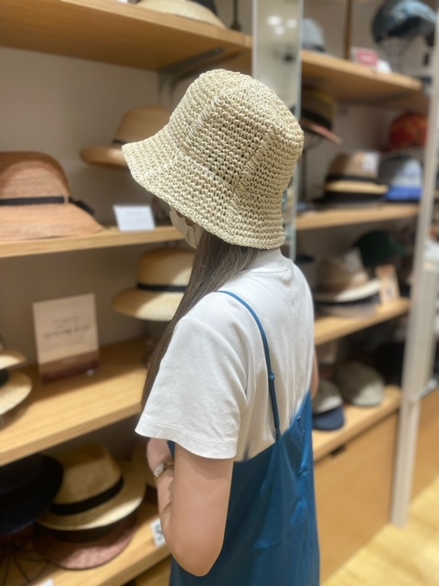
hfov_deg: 53.1
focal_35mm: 26
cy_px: 293
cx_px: 220
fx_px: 440
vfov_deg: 67.3
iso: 64
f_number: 1.6
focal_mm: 4.2
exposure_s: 1/100
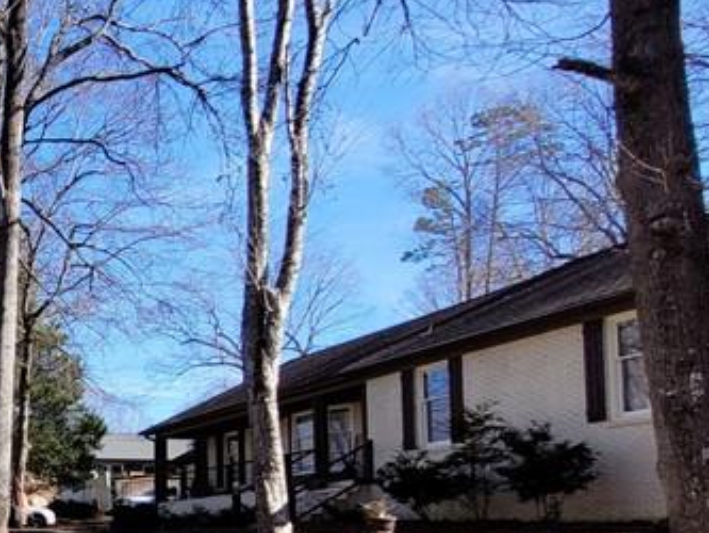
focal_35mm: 40
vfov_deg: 33.7
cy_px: 497
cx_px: -236
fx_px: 820
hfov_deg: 33.0
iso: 40
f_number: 2.2
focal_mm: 1.74
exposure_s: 1/769
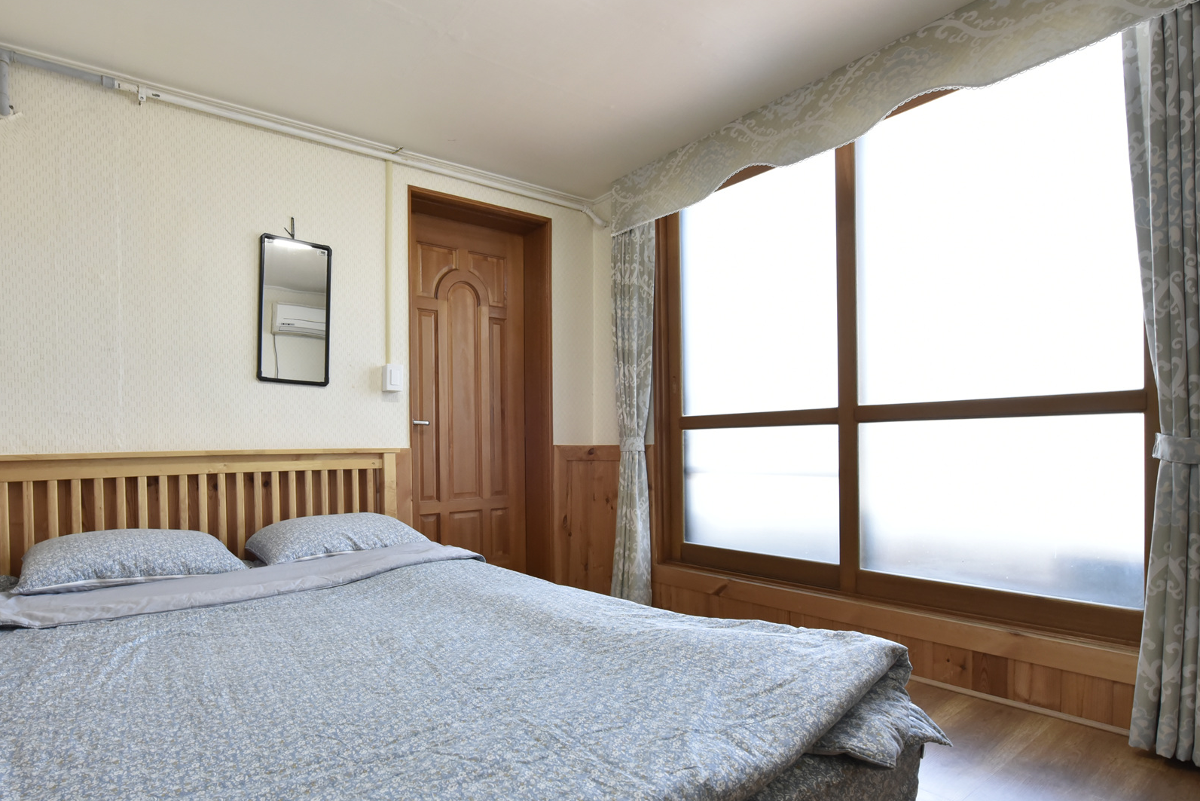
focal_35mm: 18
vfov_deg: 67.1
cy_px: 456
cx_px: 442
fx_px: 600
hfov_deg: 88.0
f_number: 9.5
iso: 2000
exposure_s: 1/90
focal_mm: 14
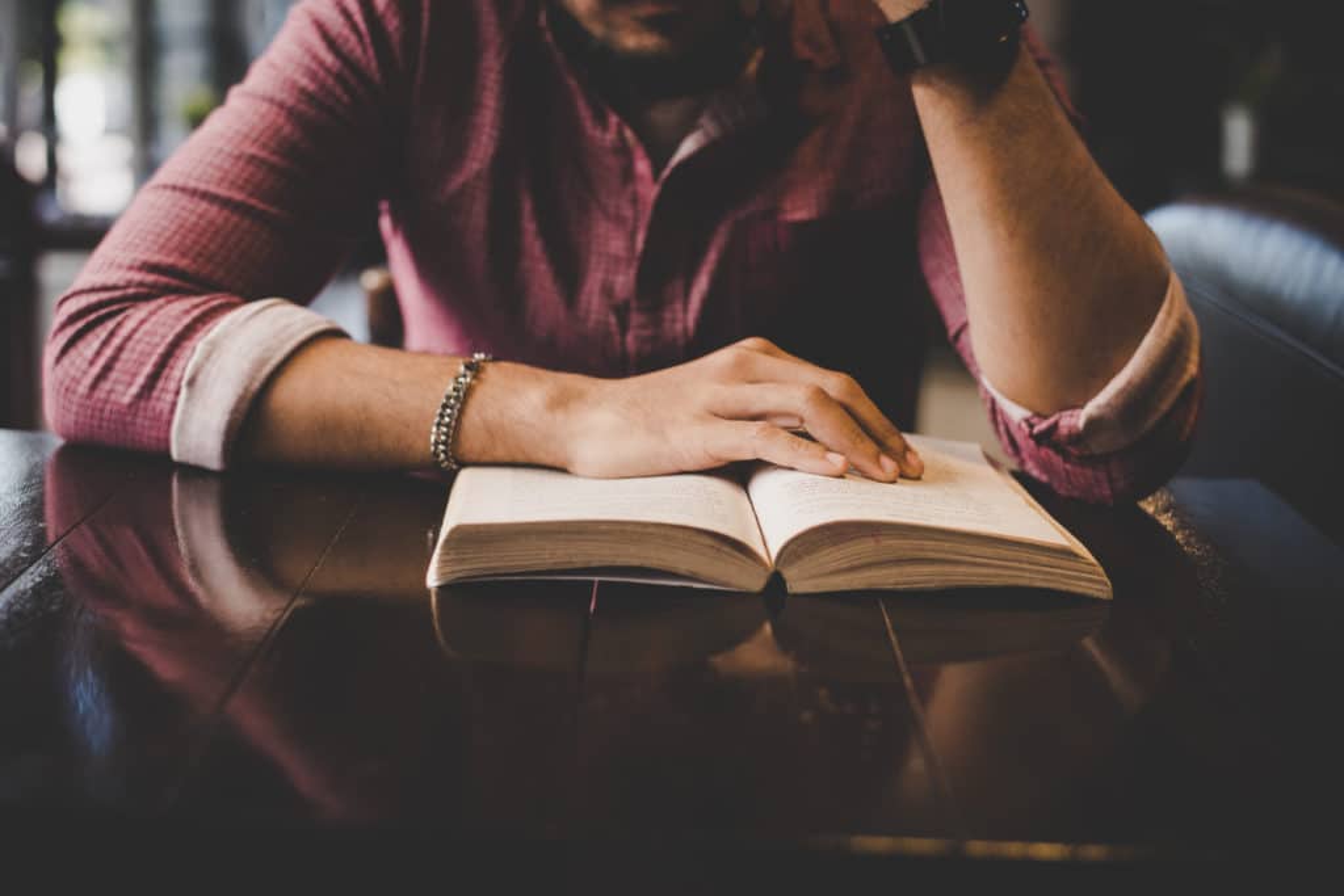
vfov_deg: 27.0
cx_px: 672
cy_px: 448
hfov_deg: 39.6
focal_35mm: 50
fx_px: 1867
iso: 250
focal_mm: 50
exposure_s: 1/160
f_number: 2.5
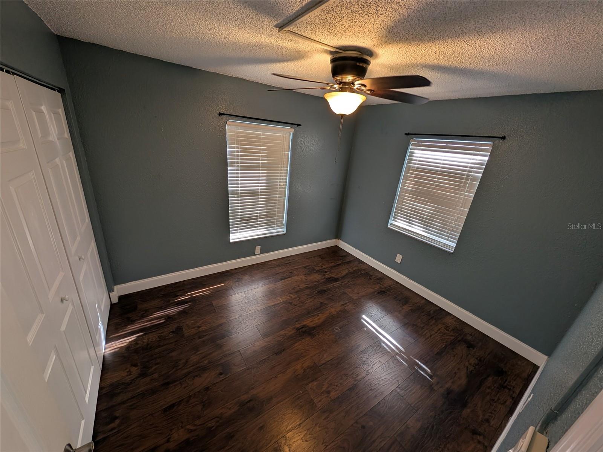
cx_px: 302
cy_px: 226
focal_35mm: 12
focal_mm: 2.23
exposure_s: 1/60
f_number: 1.95
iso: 63
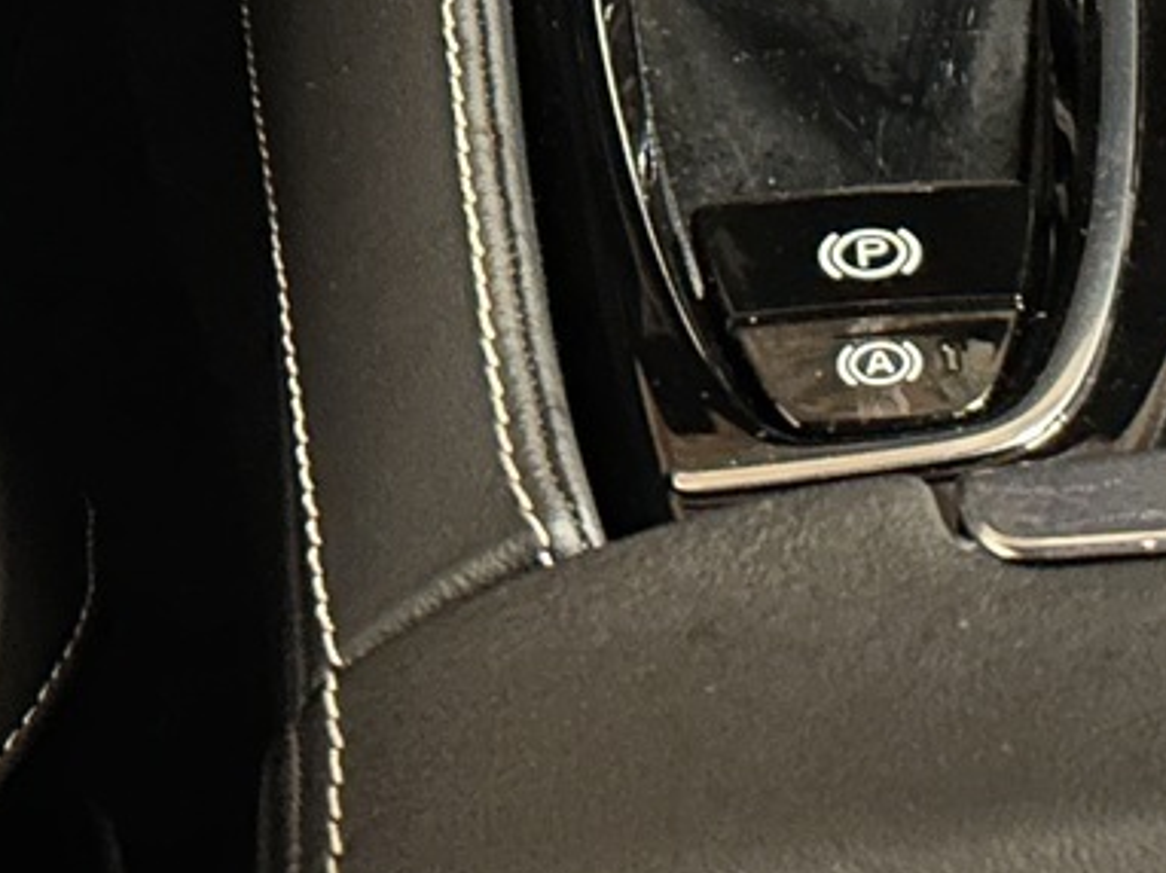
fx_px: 6093
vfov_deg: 7.9
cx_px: 1206
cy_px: -711
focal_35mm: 181
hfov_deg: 10.8
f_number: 1.78
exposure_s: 1/30
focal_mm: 6.86
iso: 1600
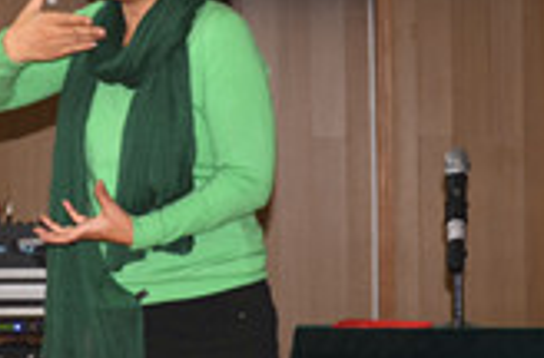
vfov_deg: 7.8
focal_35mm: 174
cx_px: 27
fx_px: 2619
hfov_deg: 11.8
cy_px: 116
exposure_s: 1/60
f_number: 4.5
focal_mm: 38
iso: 100
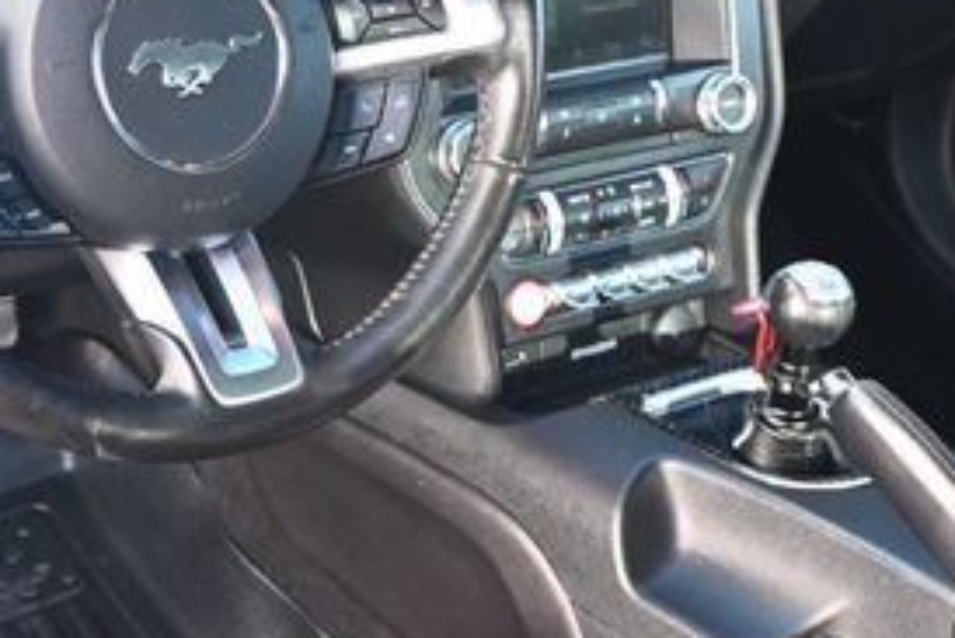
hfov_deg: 28.7
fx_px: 1858
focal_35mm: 70
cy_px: 307
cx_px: 335
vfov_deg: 19.5
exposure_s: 1/125
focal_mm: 20
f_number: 3.8
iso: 800
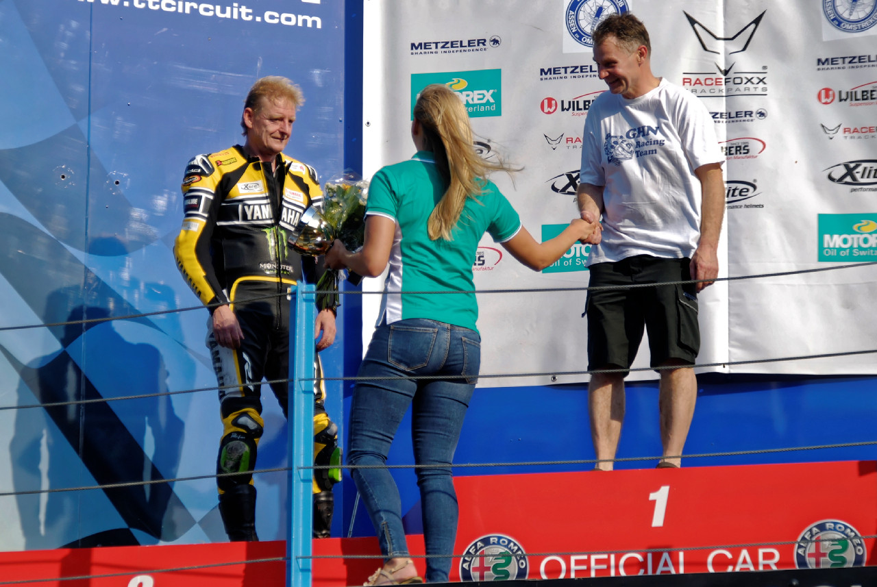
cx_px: 438
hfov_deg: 13.9
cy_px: 294
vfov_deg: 9.4
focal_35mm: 147
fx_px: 3586
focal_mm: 98
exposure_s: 1/400
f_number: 5.6
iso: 100
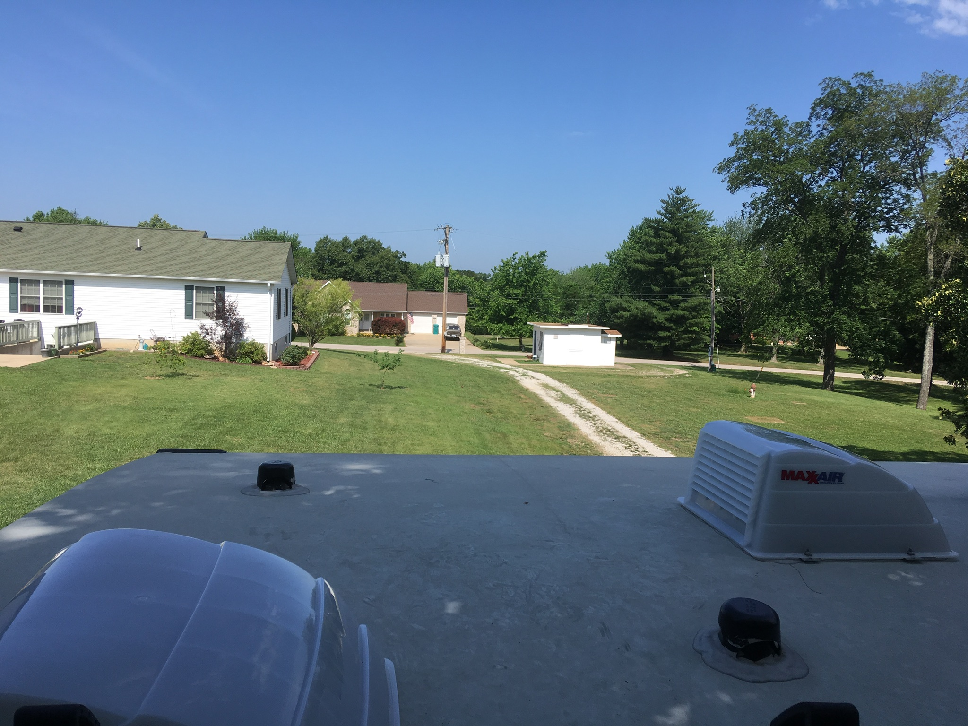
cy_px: 363
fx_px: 811
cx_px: 484
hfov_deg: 61.7
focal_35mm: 29
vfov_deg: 48.2
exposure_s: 1/1425
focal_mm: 4.15
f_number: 2.2
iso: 25
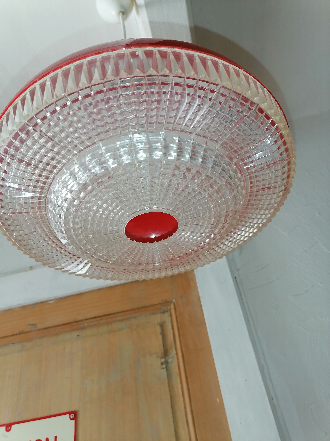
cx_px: 165
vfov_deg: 65.3
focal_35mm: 27
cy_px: 220
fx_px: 343
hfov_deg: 51.4
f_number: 1.8
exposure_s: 1/50
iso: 80
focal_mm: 5.3
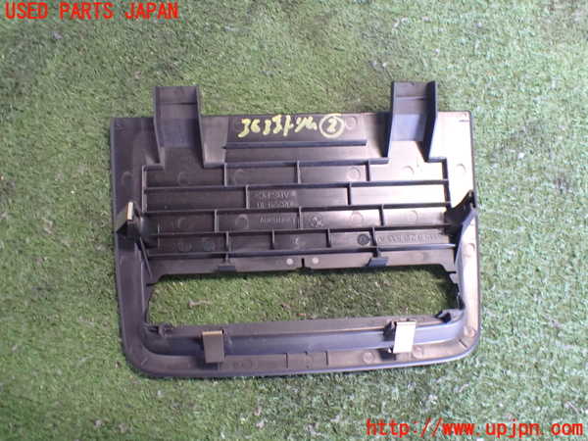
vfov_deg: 46.8
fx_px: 510
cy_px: 220
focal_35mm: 30
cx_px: 294
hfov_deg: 60.0
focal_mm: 5.4
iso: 800
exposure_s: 1/50
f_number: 2.3
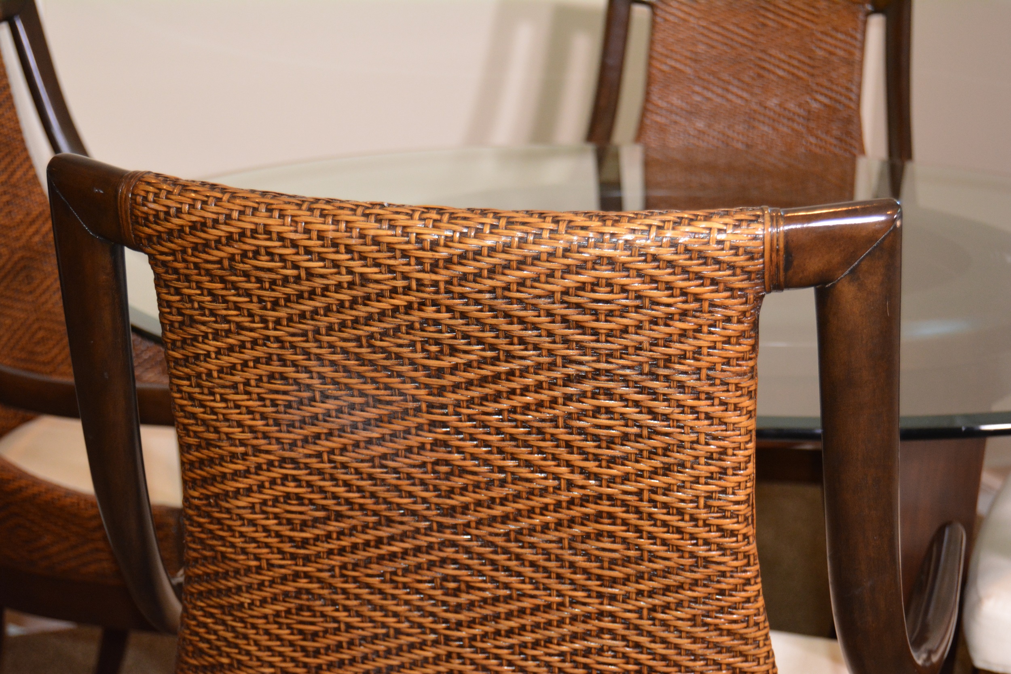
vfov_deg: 21.6
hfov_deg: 31.9
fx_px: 1769
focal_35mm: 63
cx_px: 506
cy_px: 337
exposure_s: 1/60
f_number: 5
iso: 1600
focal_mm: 42
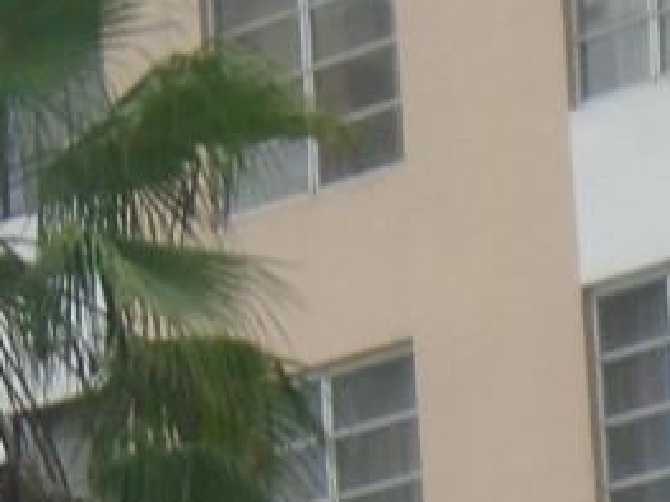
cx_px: 1083
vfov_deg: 2.6
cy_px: 1335
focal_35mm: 566
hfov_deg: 3.5
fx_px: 10950
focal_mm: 16.4
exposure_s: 1/125
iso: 100
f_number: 5.1
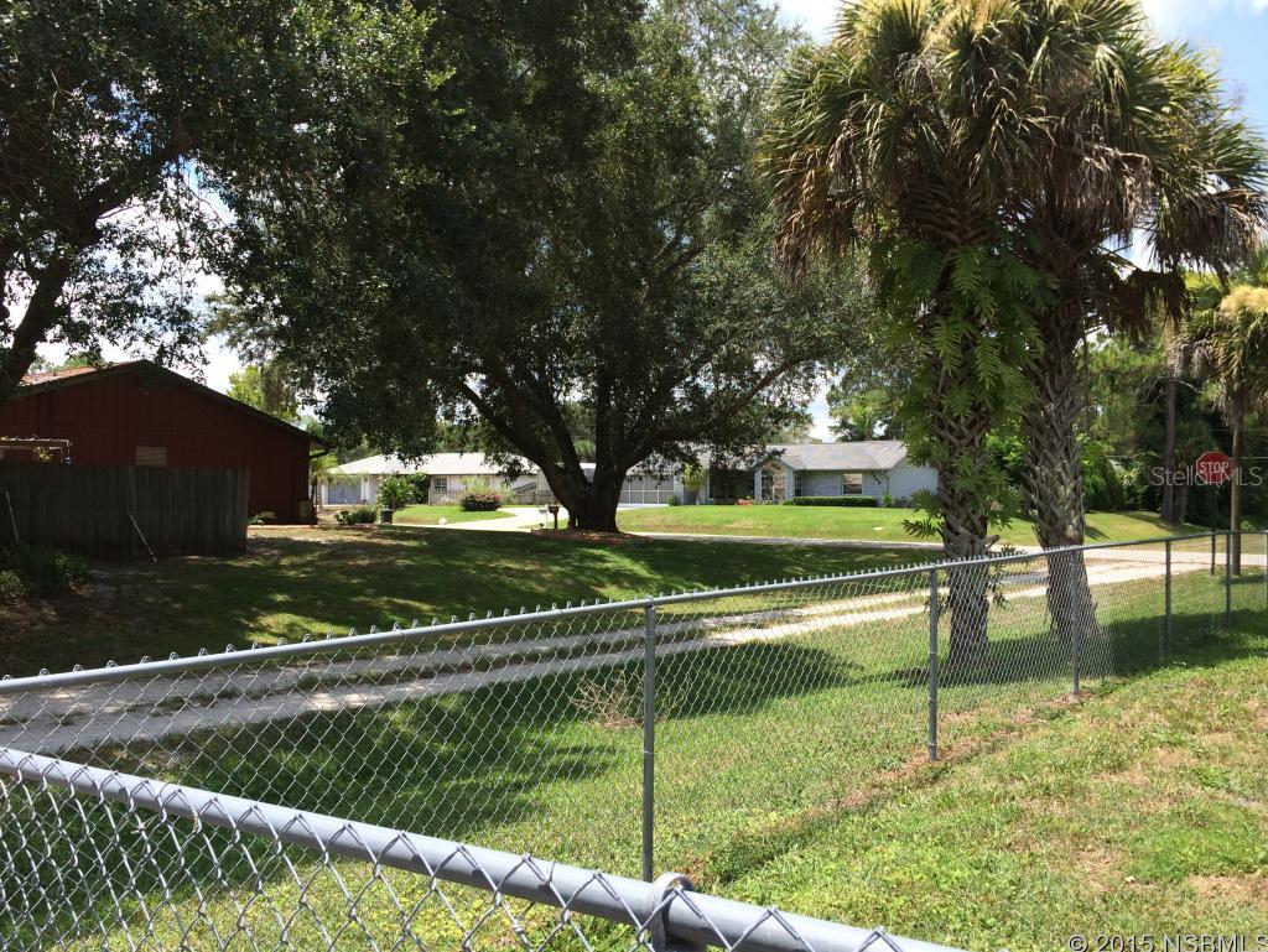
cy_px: 476
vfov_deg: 48.3
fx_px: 1063
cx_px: 634
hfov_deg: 61.6
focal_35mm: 29
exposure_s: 1/1053
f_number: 2.2
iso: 32
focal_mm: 4.15
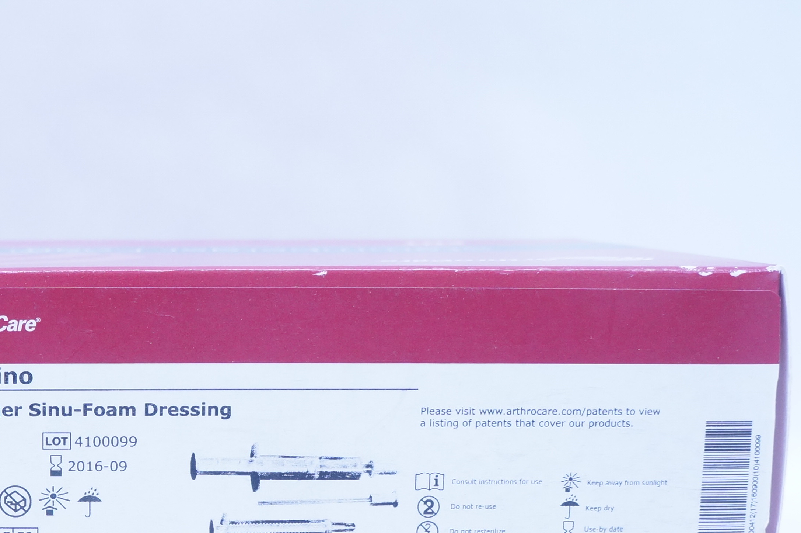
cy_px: 439
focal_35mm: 61
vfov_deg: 21.9
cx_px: 99
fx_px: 1356
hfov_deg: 31.6
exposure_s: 1/100
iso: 800
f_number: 5.6
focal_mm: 18
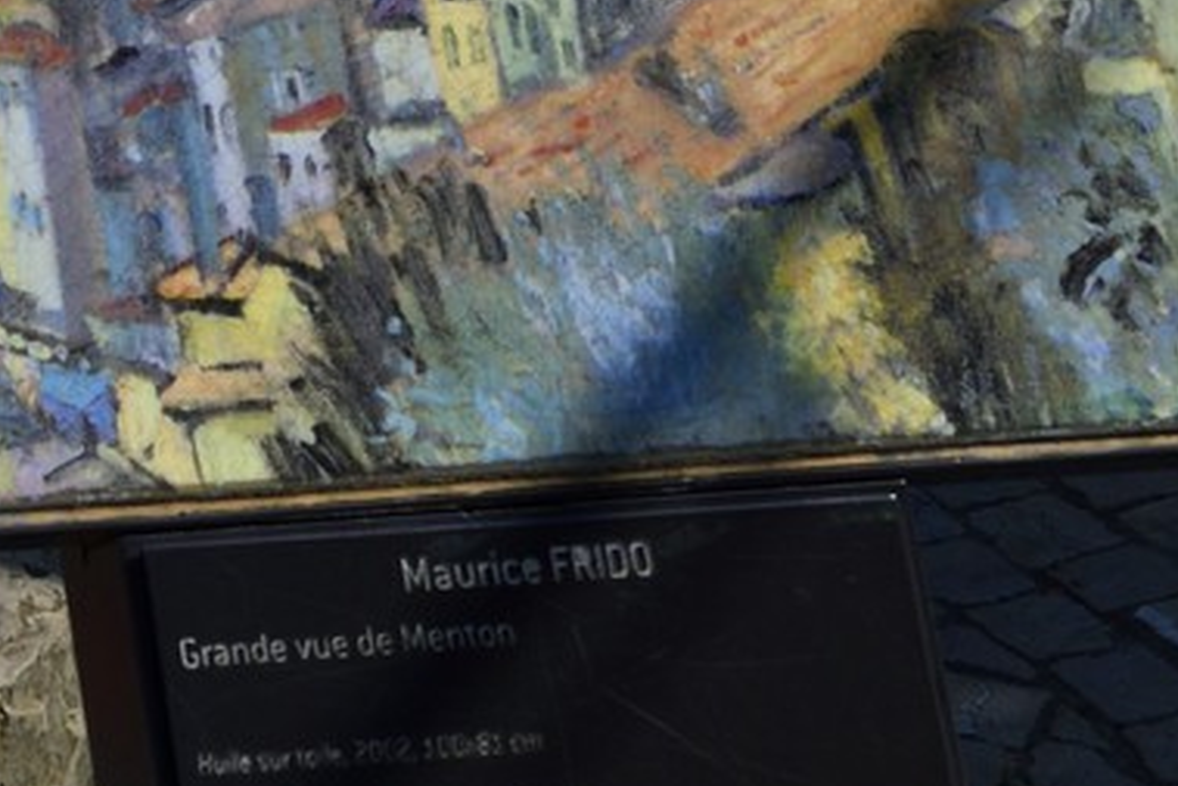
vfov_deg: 9.4
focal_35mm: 135
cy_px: -842
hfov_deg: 13.7
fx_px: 4419
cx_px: -880
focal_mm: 32
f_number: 22
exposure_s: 1/100
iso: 200
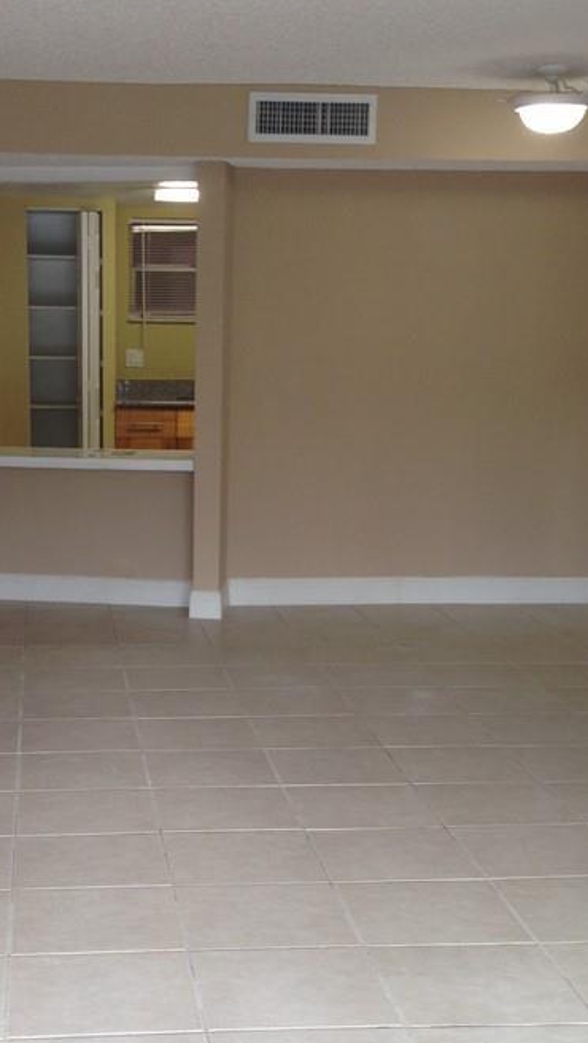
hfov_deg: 21.4
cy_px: 673
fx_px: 1551
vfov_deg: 36.9
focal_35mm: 56
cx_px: 176
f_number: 2.4
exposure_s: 1/40
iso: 50
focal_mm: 4.12
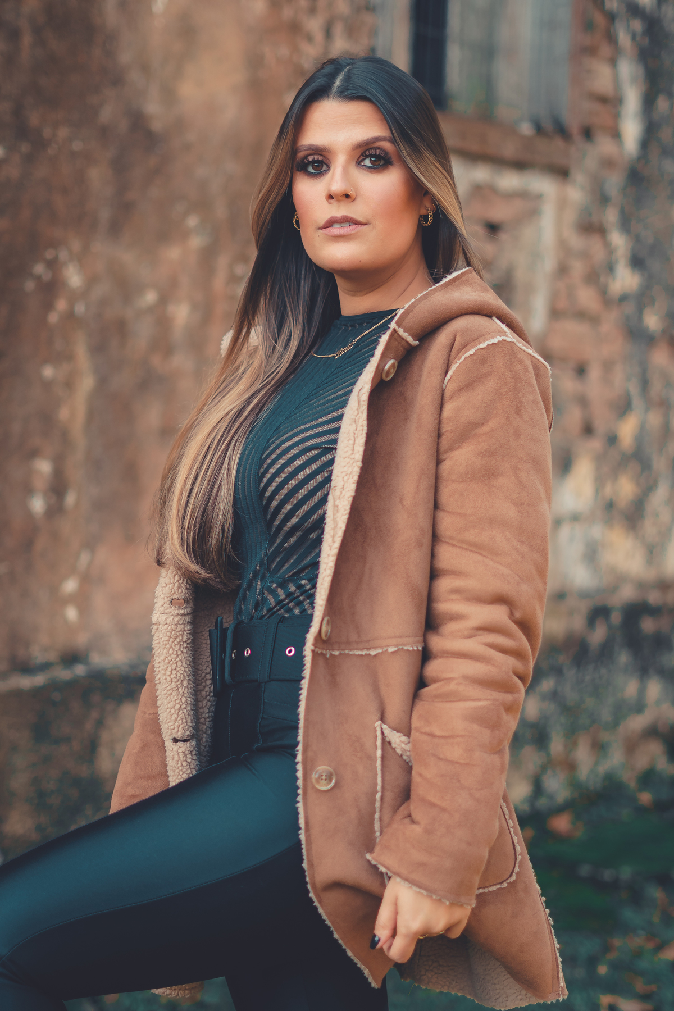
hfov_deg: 18.2
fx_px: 2106
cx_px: 337
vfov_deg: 27.0
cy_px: 506
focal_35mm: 75
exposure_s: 1/400
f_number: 1.8
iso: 100
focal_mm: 50
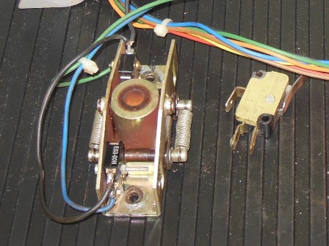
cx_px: 164
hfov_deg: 43.9
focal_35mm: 43
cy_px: 123
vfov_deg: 33.6
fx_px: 409
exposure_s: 1/30
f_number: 3.8
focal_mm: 7.7
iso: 200
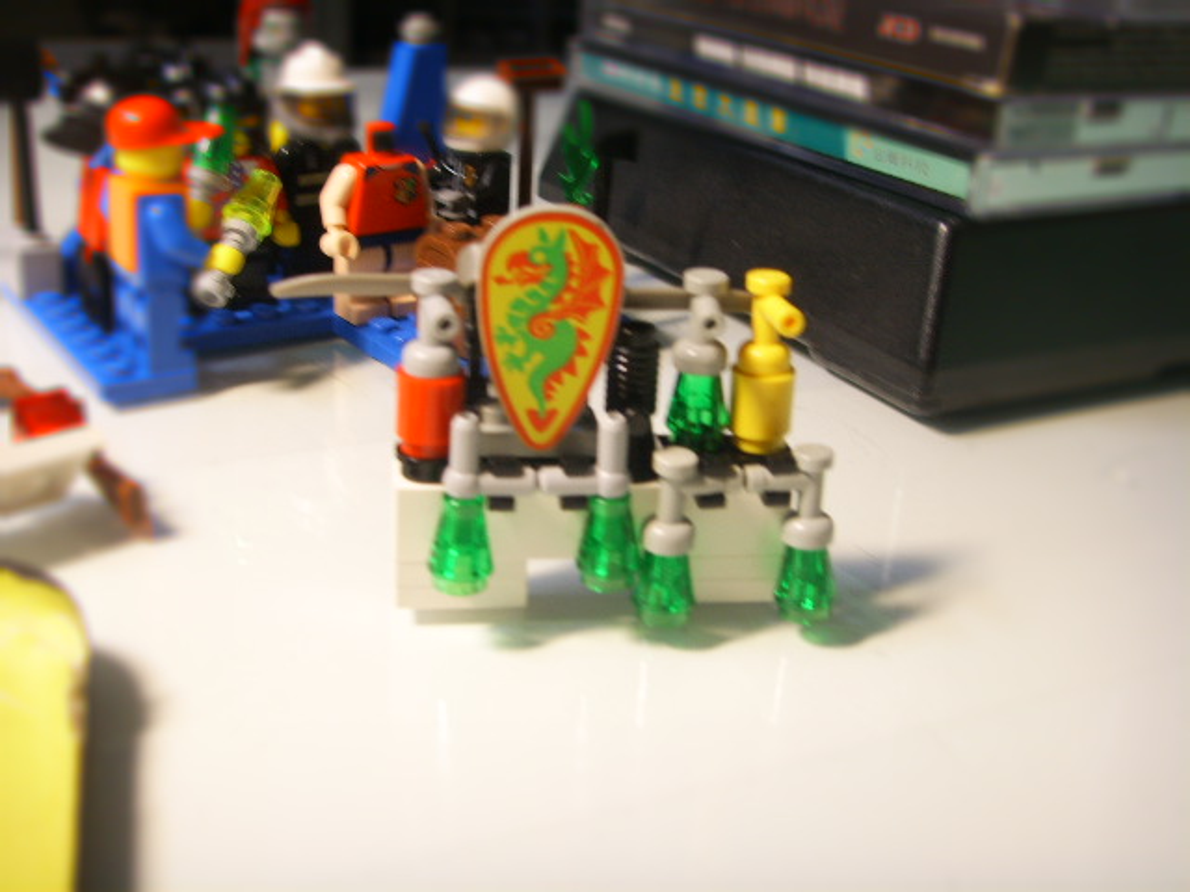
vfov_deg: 36.8
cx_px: 595
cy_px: 446
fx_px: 1341
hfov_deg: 47.9
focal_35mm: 39
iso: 63
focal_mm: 6.6
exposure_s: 1/6
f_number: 3.5
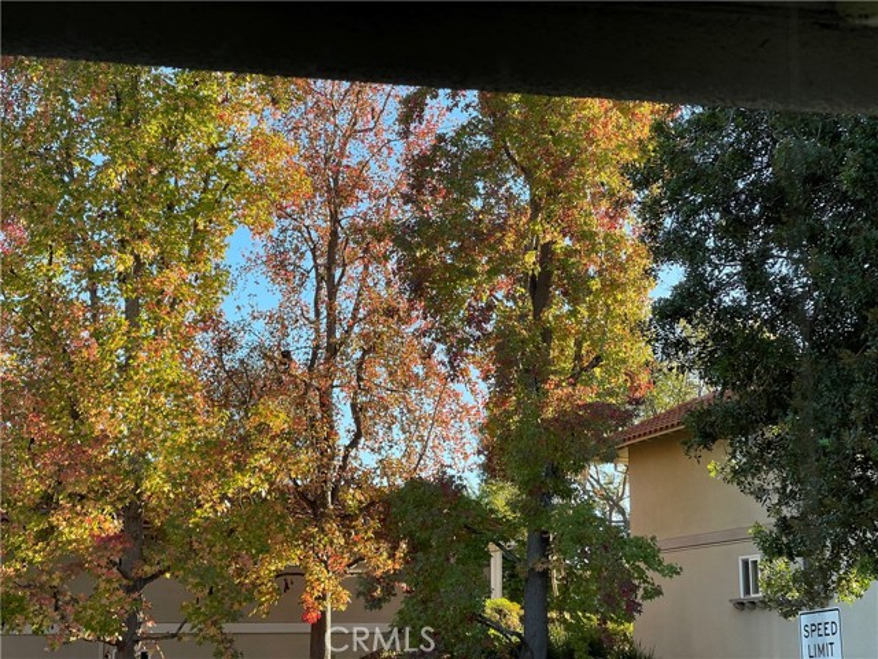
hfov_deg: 30.3
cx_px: 439
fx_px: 1623
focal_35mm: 64
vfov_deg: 22.9
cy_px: 330
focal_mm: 7.5
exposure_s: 1/165
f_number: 2.2
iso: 20
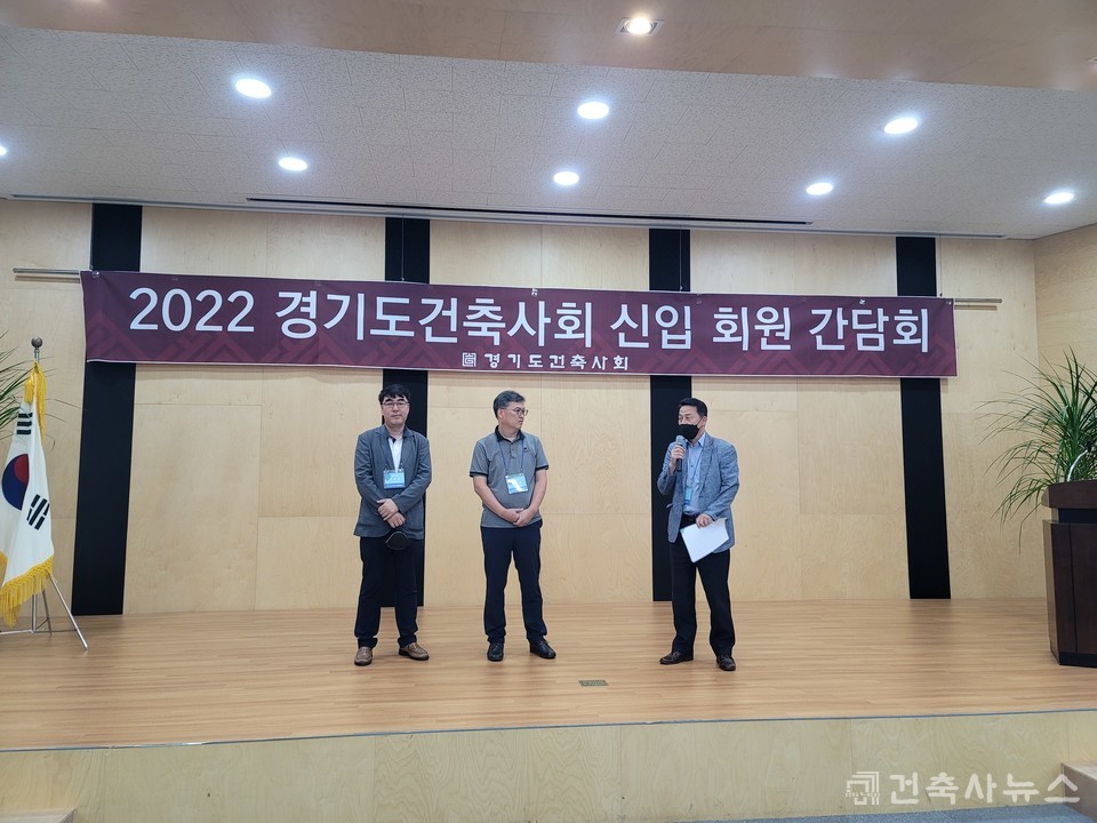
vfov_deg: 54.9
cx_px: 548
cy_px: 412
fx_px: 792
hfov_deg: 69.4
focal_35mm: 25
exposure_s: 1/120
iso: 250
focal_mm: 7
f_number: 1.8
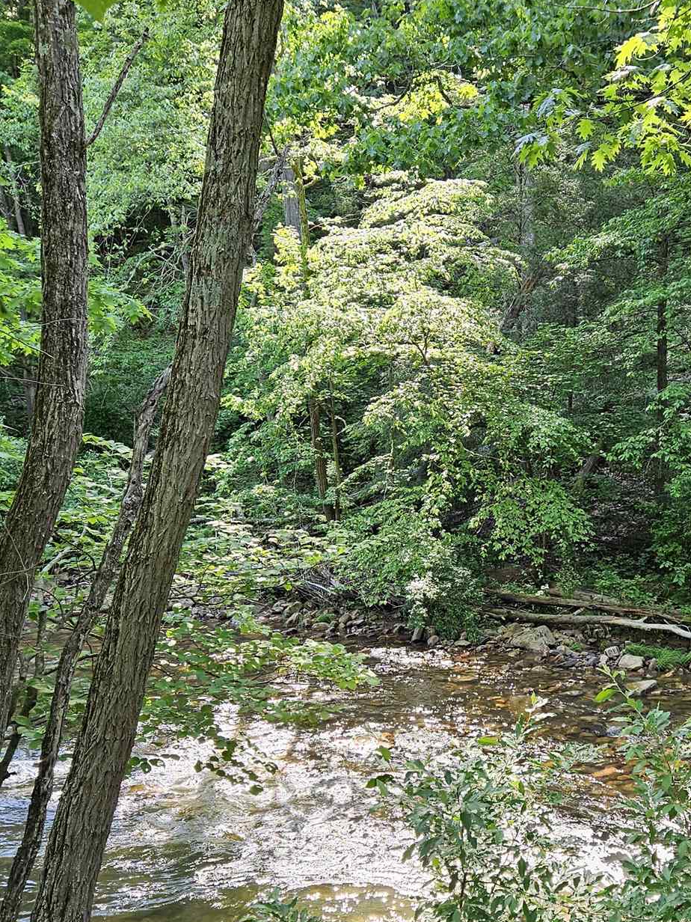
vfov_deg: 43.3
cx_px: 562
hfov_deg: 32.6
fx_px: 1144
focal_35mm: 43
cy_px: 605
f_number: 1.8
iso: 40
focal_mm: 5.4
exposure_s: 1/120
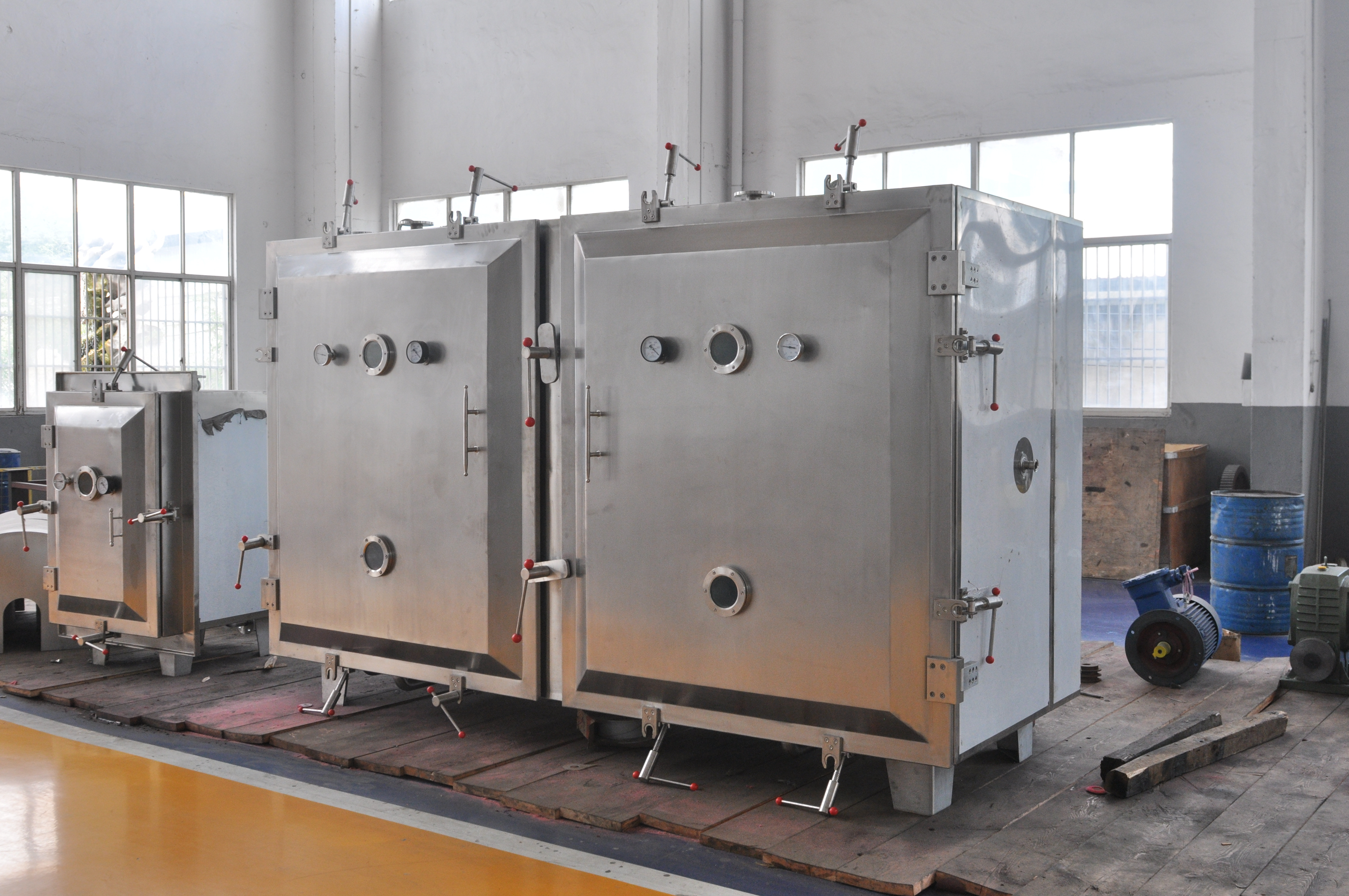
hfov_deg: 53.2
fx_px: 1347
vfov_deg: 36.8
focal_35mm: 36
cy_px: 448
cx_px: 674
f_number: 7.1
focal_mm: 24
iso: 500
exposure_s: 1/125
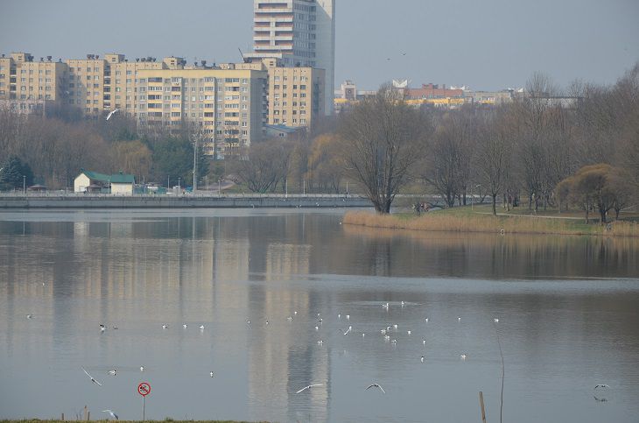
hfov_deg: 13.1
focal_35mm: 158
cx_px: 320
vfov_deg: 8.7
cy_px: 212
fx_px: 2789
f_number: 8
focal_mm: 105
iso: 160
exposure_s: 1/500
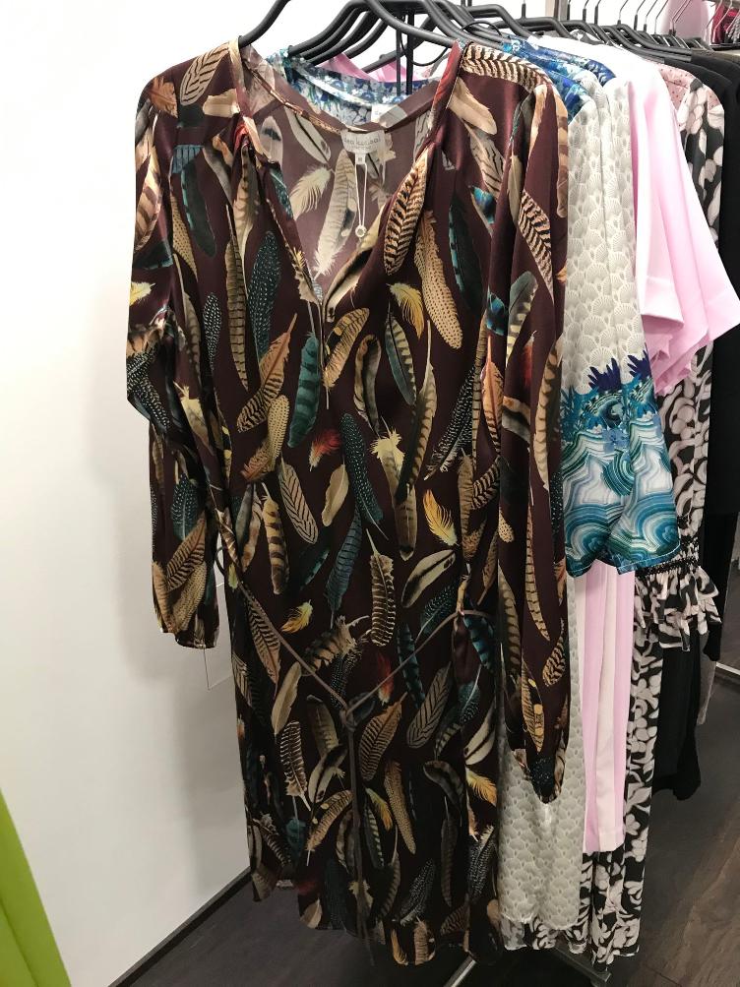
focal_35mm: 28
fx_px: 798
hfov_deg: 49.7
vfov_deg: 63.5
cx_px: 370
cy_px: 494
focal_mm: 3.99
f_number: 1.8
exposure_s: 1/17
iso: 50
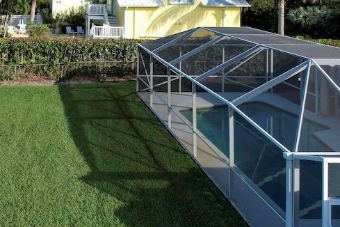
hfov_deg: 52.5
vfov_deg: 36.9
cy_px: 118
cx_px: 124
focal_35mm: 36
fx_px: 340
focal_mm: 8.38
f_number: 2.8
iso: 110
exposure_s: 1/1000
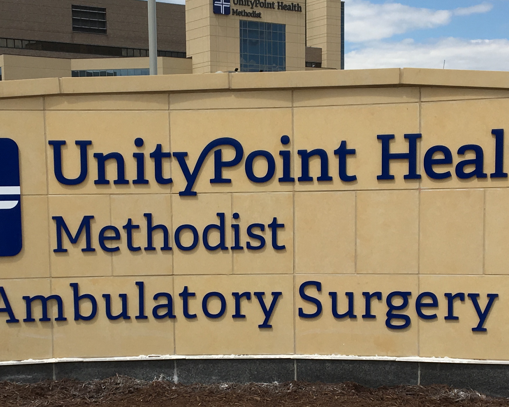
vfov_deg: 23.3
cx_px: 237
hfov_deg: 29.1
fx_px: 979
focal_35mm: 65
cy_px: 289
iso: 25
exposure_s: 1/2262
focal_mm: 4.15
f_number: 2.2
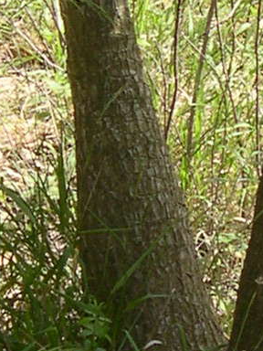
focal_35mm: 225
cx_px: 182
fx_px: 2279
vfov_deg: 8.8
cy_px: 94
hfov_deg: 6.6
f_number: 2.8
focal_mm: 8
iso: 100
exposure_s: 1/439
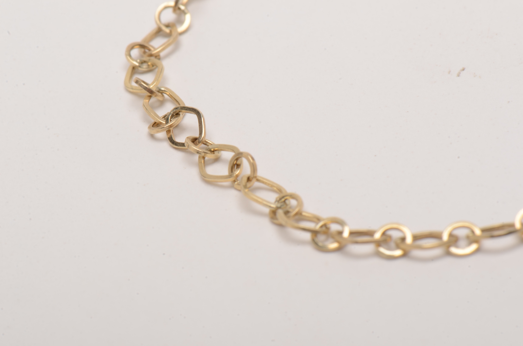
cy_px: 173
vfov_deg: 10.7
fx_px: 1848
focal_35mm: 128
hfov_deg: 16.1
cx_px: 262
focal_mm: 85
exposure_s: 1/160
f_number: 25
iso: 100
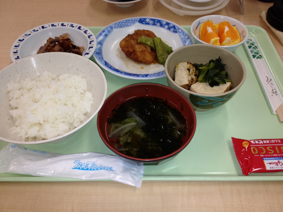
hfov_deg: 52.6
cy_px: 106
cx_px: 142
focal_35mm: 35
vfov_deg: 40.7
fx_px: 286
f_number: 2.4
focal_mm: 4.28
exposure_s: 1/73
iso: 64
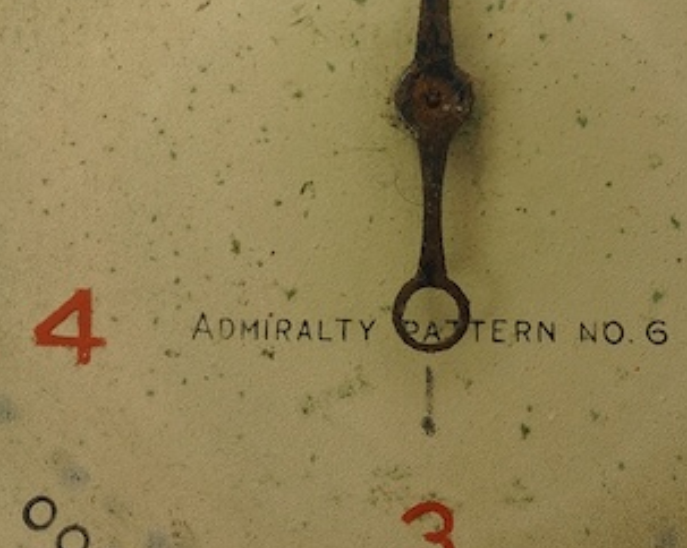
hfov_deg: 12.3
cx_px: 401
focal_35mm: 157
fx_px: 3190
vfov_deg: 9.8
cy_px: 89
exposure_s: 1/100
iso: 100
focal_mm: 30
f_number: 18
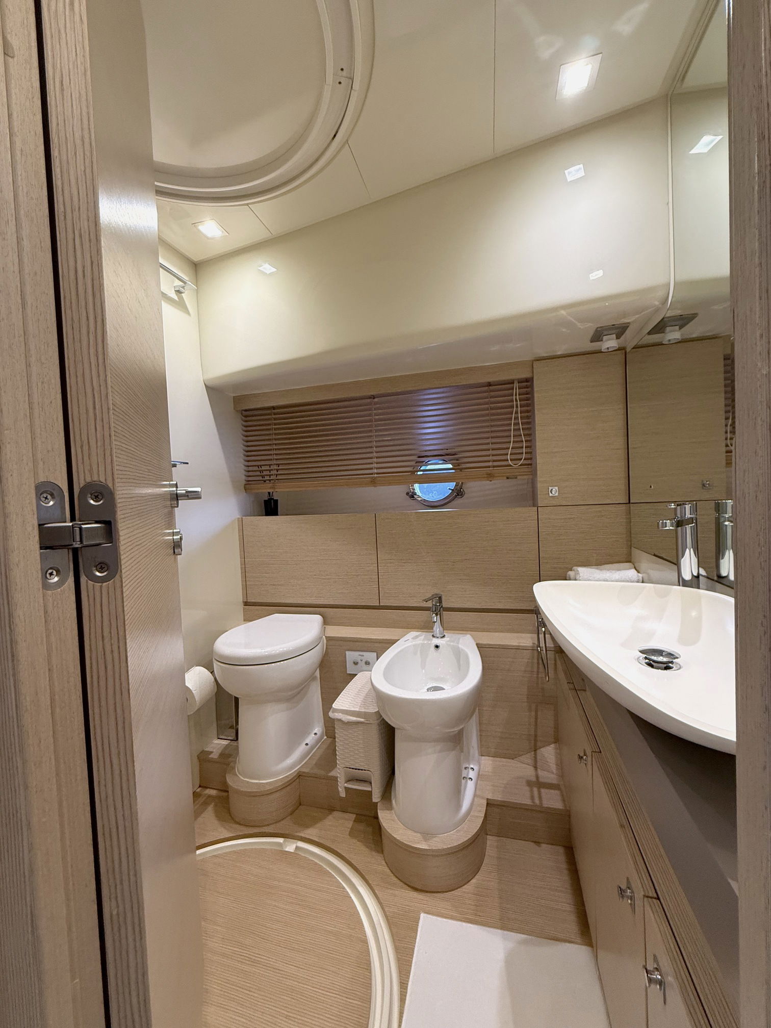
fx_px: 416
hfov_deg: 85.7
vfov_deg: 102.1
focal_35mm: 14
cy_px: 514
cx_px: 386
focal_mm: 2.22
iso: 320
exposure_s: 1/99
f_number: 2.2
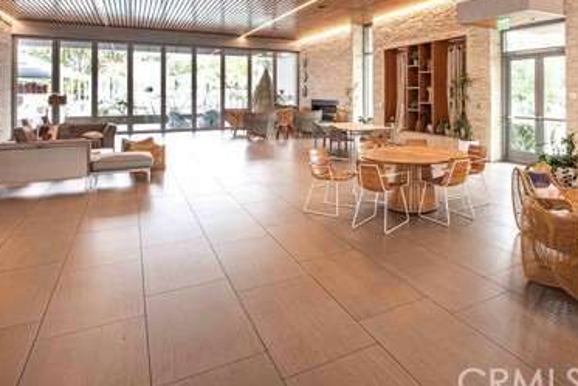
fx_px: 385
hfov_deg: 69.6
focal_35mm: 24
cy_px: 74
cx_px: 423
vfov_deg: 49.8
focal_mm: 14
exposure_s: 1/80
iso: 800
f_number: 8
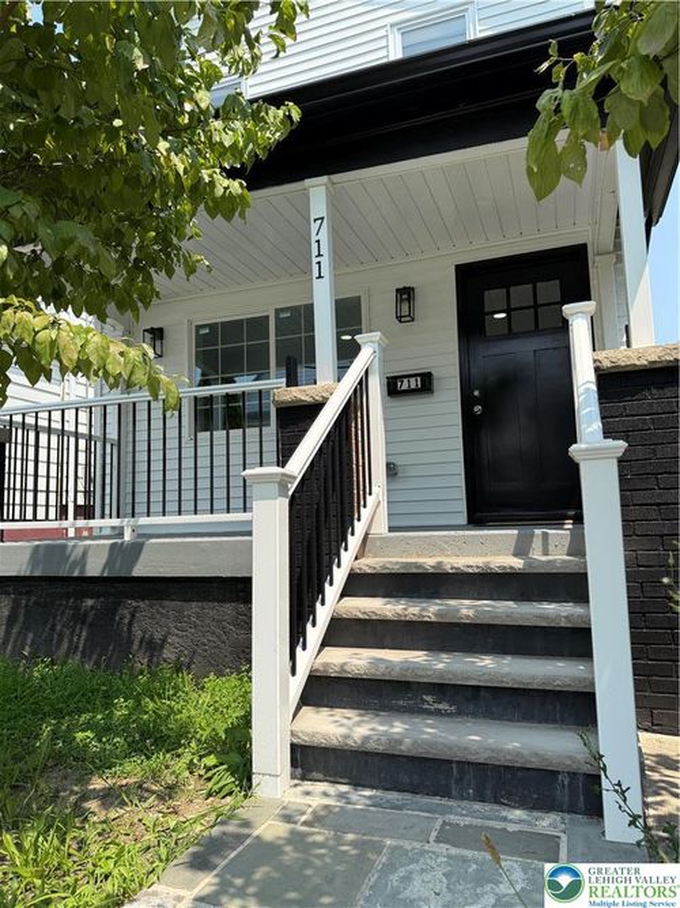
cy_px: 454
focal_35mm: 24
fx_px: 629
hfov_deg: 56.8
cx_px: 340
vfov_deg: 71.6
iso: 80
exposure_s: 1/3021
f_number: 1.78
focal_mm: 6.76
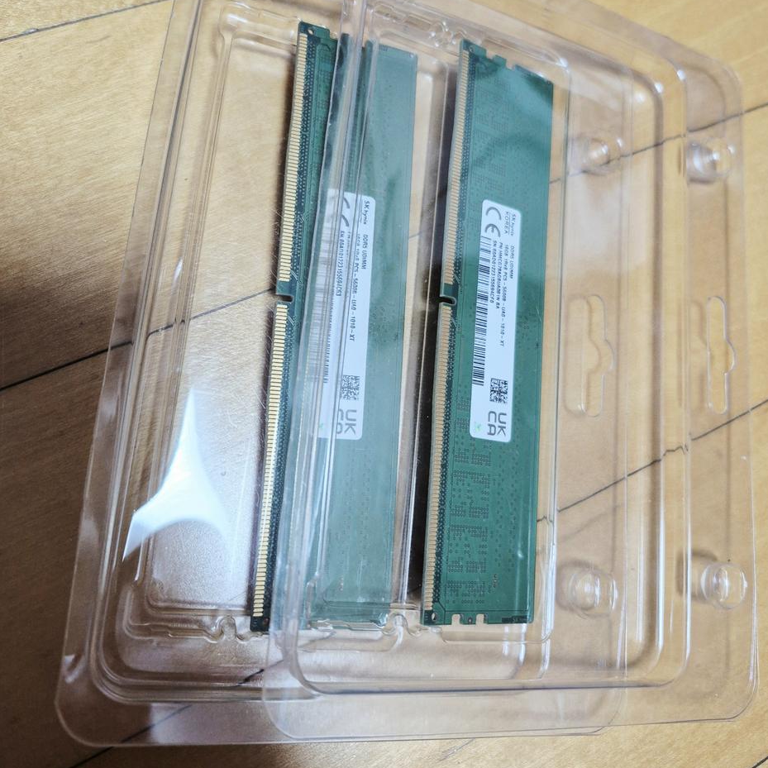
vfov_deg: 56.9
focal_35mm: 28
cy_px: 309
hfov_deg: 57.3
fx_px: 703
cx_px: 383
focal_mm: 5.4
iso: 400
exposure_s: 1/120
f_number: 1.8
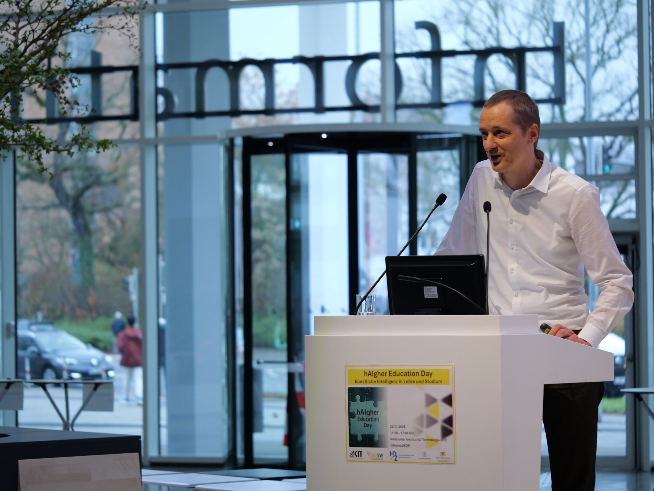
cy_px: 246
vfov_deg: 11.2
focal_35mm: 132
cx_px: 327
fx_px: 2495
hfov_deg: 14.9
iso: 800
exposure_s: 1/320
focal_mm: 66
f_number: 2.8
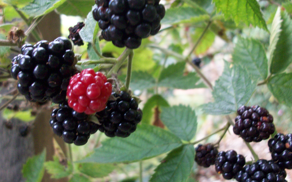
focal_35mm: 40
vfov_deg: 32.0
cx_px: 152
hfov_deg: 49.3
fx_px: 318
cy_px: 103
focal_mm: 5.7
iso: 160
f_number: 2.8
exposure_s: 1/27.3
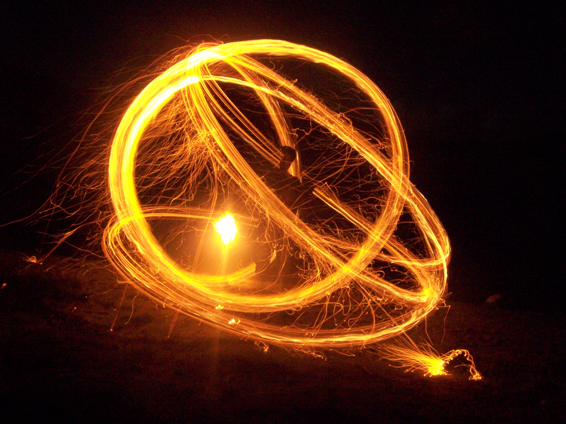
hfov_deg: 47.9
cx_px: 283
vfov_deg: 36.8
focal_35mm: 39
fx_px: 638
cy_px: 212
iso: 400
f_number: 6.7
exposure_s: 4
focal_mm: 8
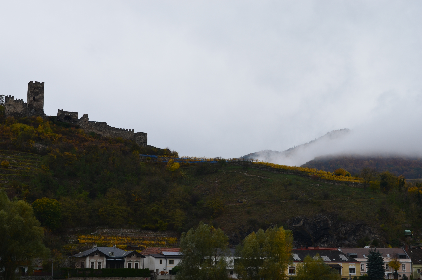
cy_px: 140
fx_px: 737
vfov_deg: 21.5
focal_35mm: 63
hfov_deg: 32.0
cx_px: 211
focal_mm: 42
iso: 250
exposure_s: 1/60
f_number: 10
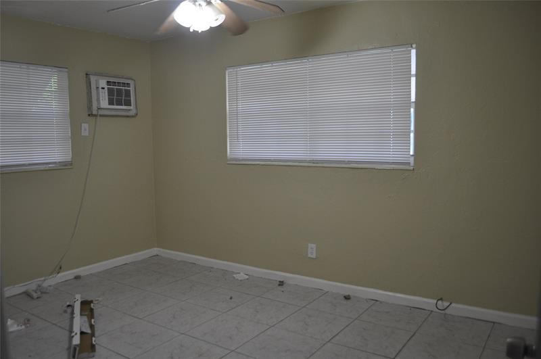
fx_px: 450
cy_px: 180
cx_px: 270
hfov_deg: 62.0
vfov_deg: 43.5
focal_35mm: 30
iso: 450
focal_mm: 20
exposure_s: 1/60
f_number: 4
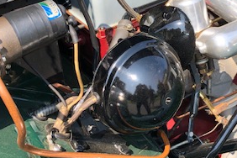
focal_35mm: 66
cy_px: 45
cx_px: 159
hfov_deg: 30.3
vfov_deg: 20.5
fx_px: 434
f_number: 1.8
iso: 20
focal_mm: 4
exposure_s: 1/254
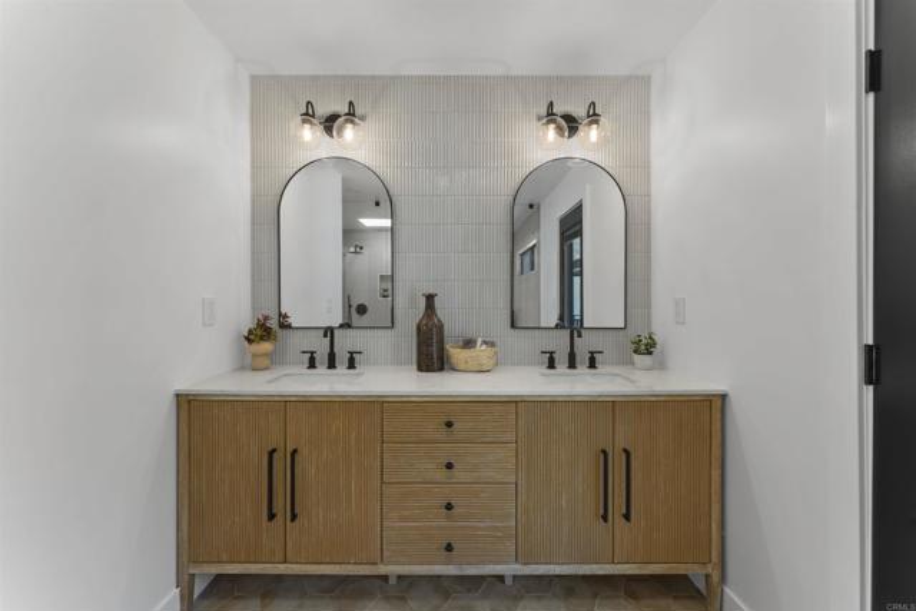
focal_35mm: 14
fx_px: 356
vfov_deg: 81.2
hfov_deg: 104.2
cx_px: 458
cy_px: 306
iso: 640
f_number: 11
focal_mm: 14
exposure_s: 1/4
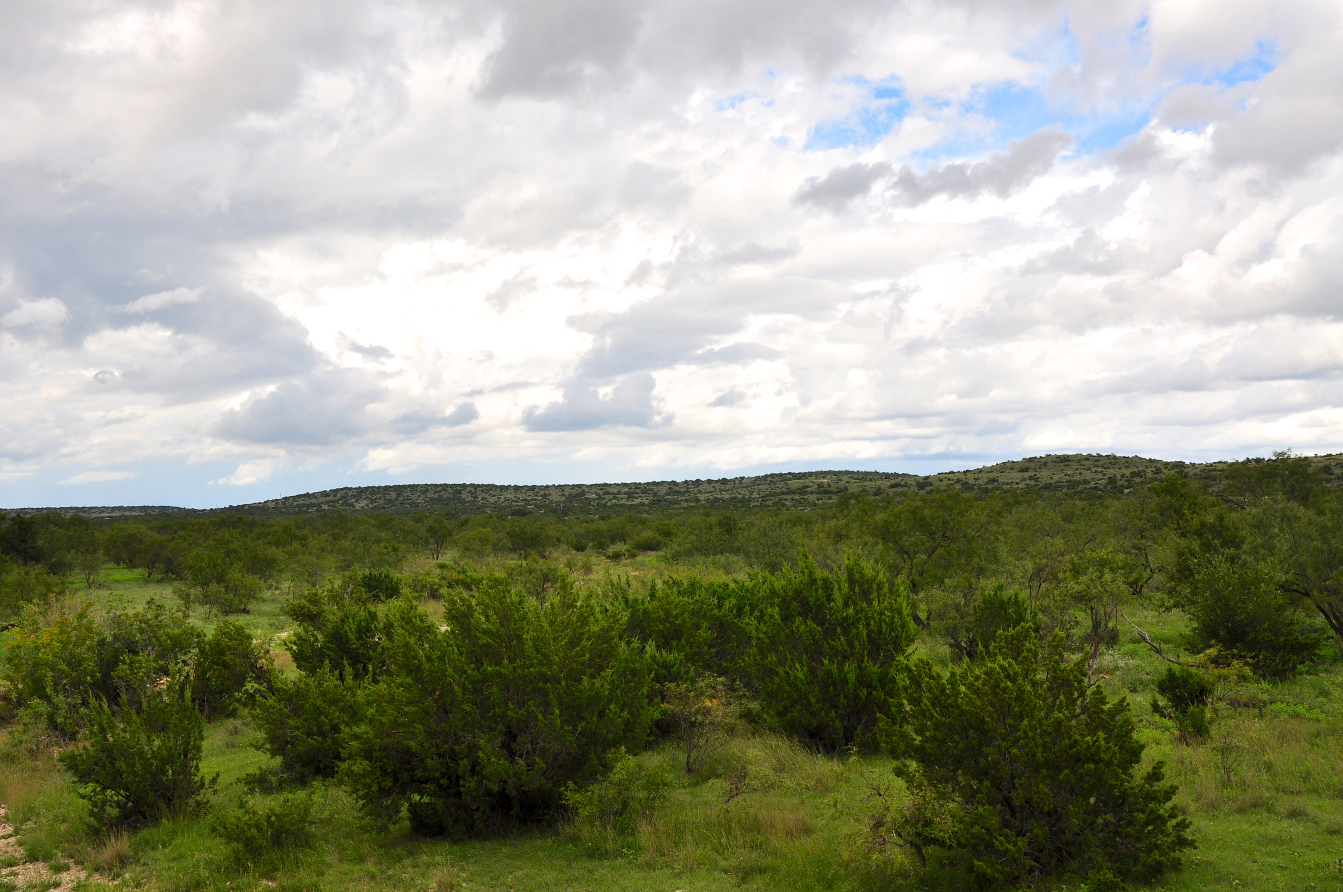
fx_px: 1565
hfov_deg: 46.4
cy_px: 446
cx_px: 672
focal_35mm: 42
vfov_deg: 31.8
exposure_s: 1/250
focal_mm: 28
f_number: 10
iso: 320
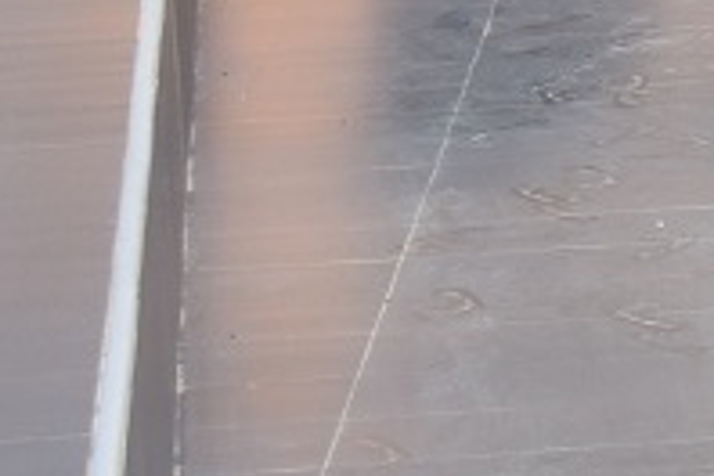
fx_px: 6307
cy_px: -58
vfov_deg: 4.3
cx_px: 2701
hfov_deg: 5.7
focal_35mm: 318
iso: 200
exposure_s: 1/160
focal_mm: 28
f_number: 5.6
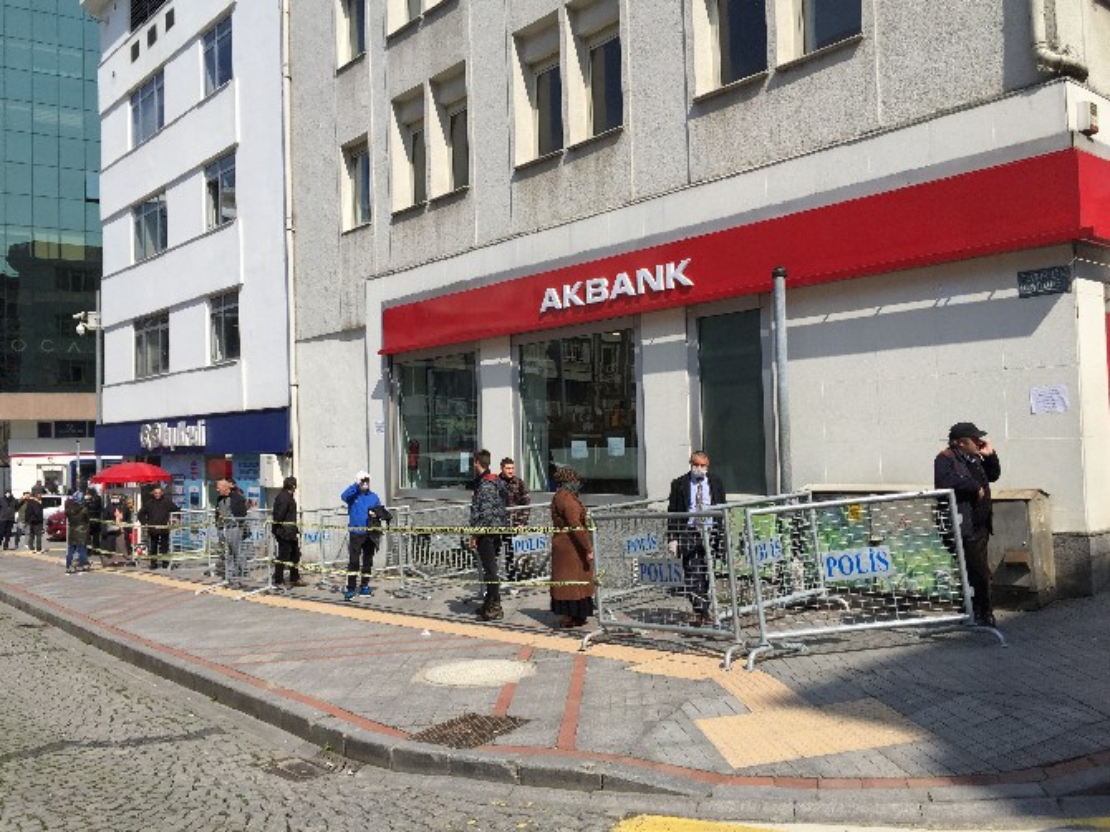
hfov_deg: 61.7
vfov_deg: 48.2
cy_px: 416
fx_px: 930
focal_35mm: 29
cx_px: 555
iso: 32
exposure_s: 1/2825
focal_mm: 4.15
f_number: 2.2
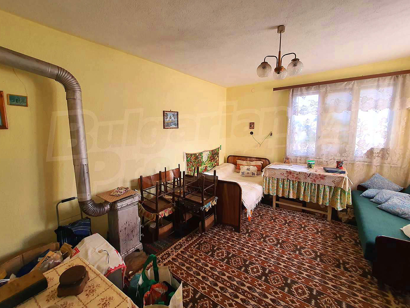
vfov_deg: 85.7
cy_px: 150
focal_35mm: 14
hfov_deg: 101.9
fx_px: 166
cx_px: 193
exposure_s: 1/50
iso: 125
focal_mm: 1.8
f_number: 2.2
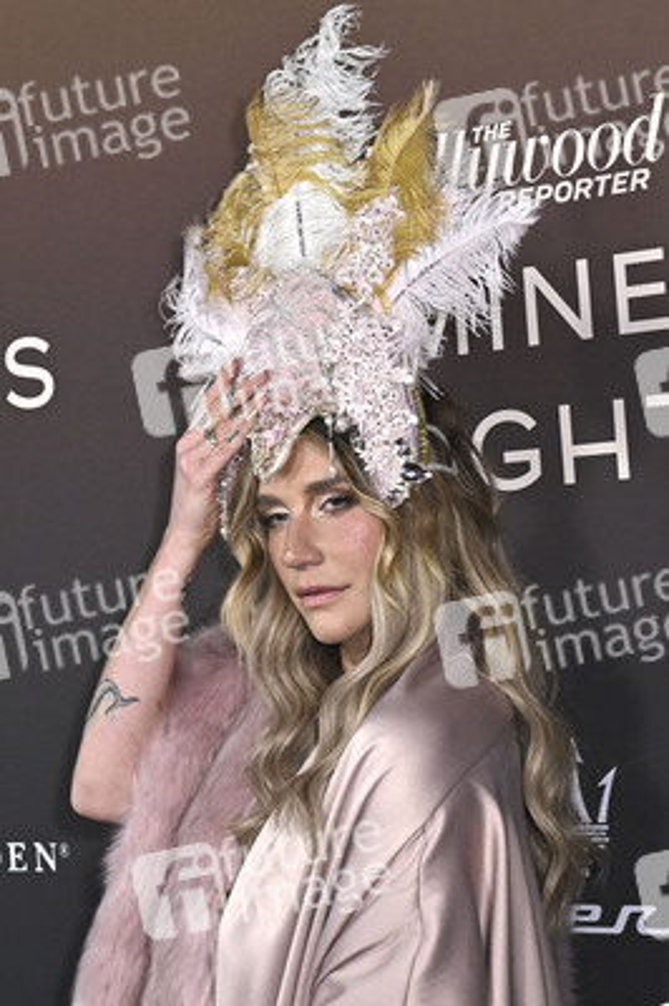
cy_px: 503
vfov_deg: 32.9
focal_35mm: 61
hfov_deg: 22.2
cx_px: 334
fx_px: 1703
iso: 2000
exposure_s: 1/320
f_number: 6.3
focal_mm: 41
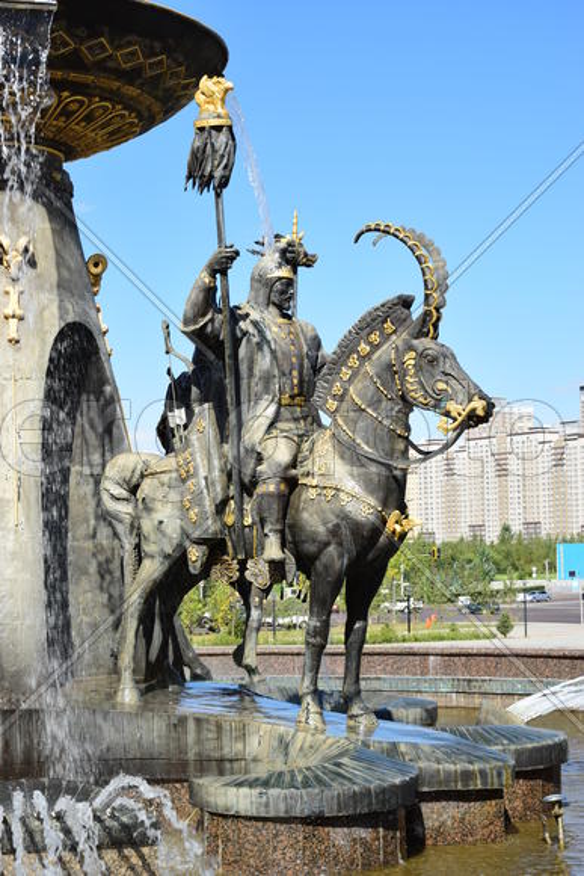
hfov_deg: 20.2
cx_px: 292
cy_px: 438
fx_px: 1641
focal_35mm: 68
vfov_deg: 29.9
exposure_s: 1/125
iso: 100
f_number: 9
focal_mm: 45
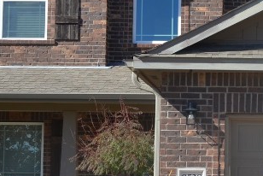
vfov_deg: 9.1
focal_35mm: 152
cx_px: 275
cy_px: 88
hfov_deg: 13.3
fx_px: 1111
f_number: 8
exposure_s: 1/250
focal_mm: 27
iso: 110
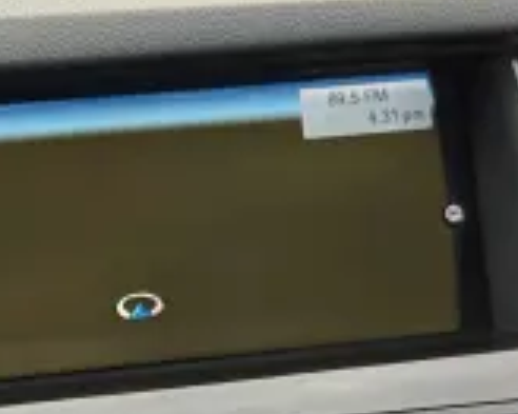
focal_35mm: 103
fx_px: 1578
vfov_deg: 14.9
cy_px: 269
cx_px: 148
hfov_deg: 18.6
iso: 100
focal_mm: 6.76
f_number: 1.78
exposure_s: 1/191
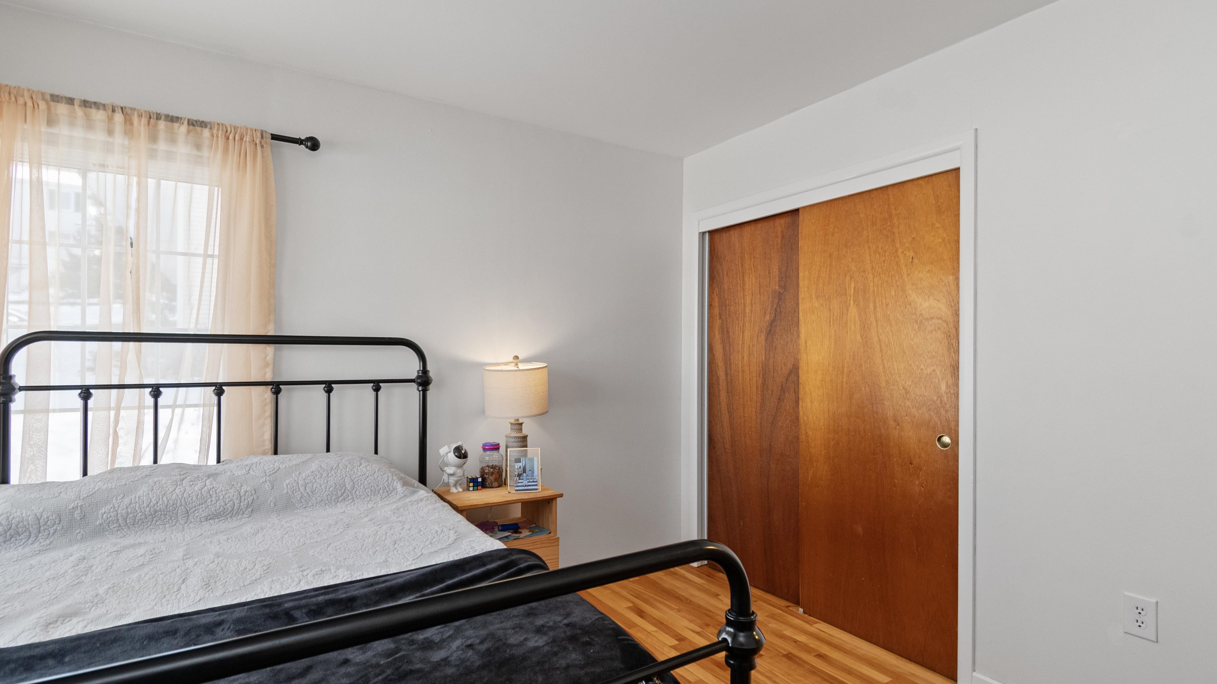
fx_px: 516
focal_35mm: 16
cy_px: 358
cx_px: 600
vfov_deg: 67.0
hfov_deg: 99.4
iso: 800
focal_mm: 10
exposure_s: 1/8
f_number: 7.1
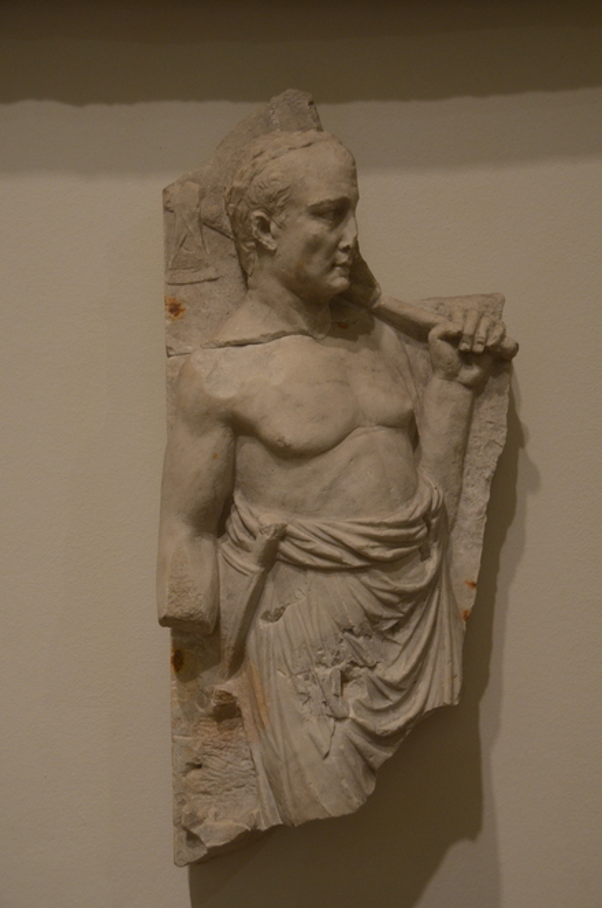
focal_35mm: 52
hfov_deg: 25.6
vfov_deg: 37.9
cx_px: 301
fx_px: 1322
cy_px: 454
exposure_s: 1/125
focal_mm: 35
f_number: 5.6
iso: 1000
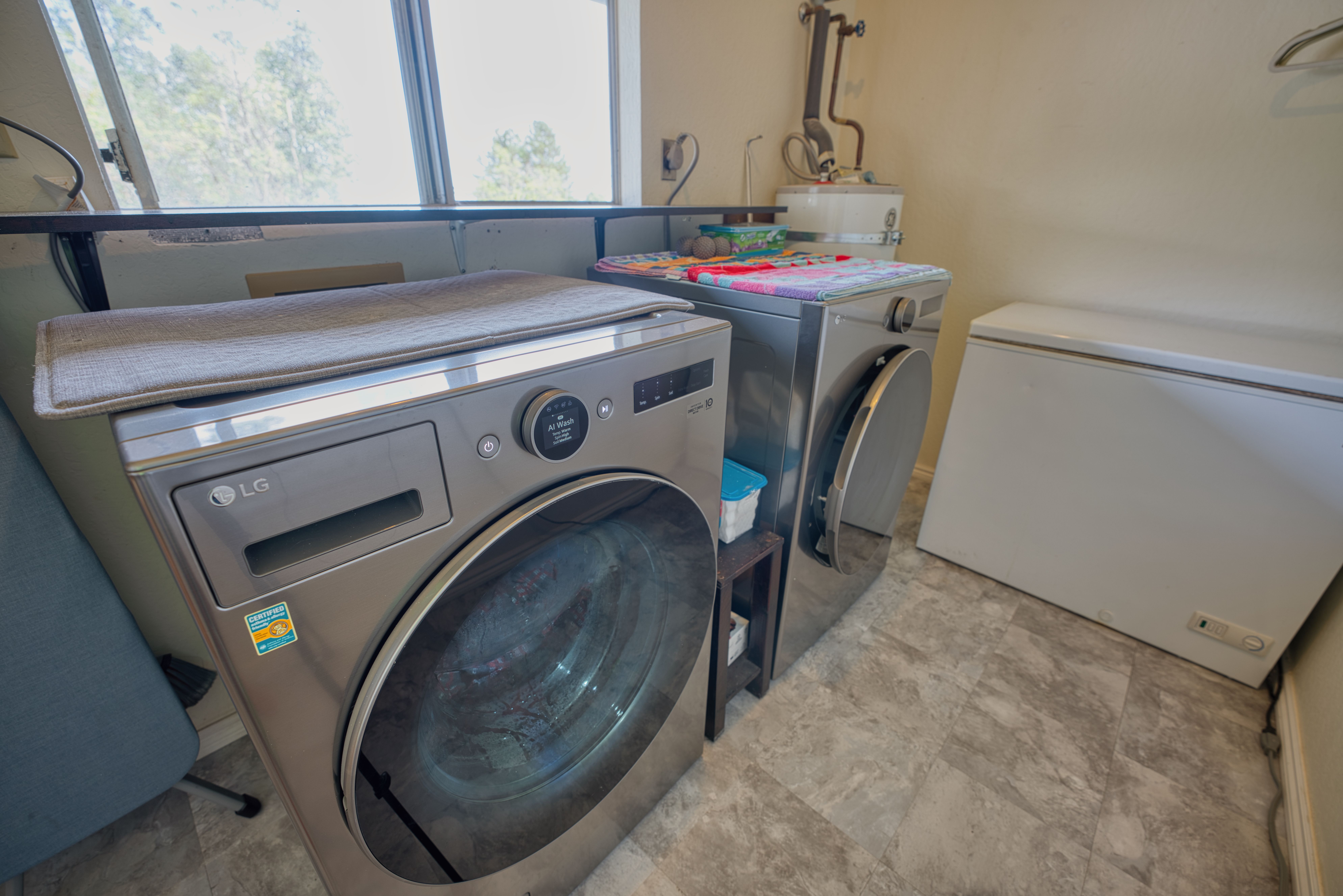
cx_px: 672
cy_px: 448
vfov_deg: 78.9
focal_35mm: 15
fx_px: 545
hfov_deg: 101.9
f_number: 4
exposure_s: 1/6
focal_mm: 14.6
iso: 50
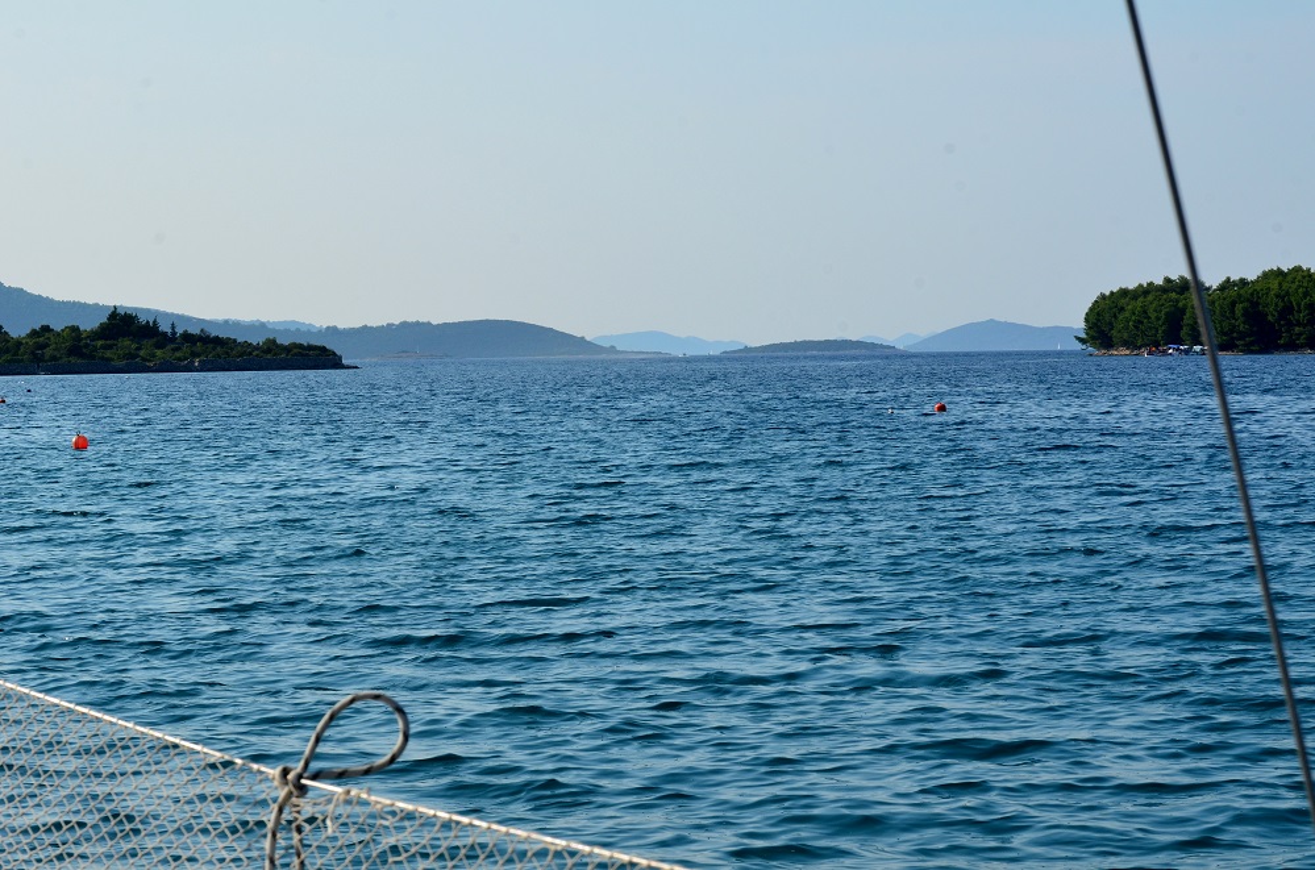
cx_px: 658
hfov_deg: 19.5
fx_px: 3826
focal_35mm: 105
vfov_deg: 13.0
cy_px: 435
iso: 400
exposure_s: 1/400
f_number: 14
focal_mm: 70
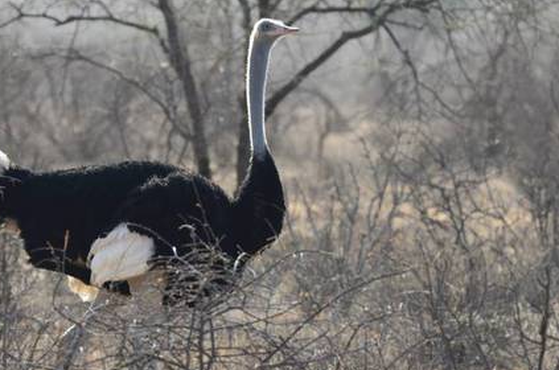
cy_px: 239
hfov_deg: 4.2
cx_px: 188
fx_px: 7684
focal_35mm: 496
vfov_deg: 2.8
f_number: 5.3
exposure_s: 1/500
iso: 250
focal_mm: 200
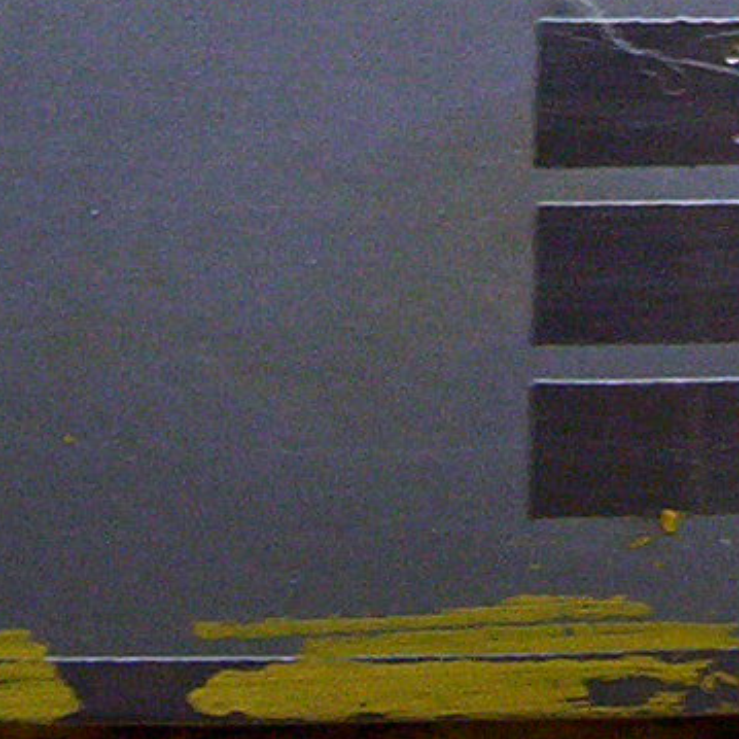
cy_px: -375
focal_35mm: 157
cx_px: 399
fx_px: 3792
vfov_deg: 10.7
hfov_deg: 11.1
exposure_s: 1/8
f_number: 3.84
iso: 200
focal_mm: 5.26
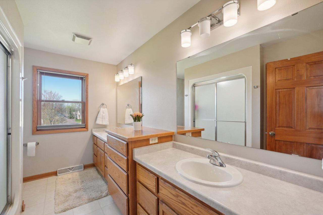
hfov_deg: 100.4
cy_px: 108
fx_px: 135
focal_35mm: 15
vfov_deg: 77.3
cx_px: 162
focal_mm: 10
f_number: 6.7
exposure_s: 1/30
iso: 400
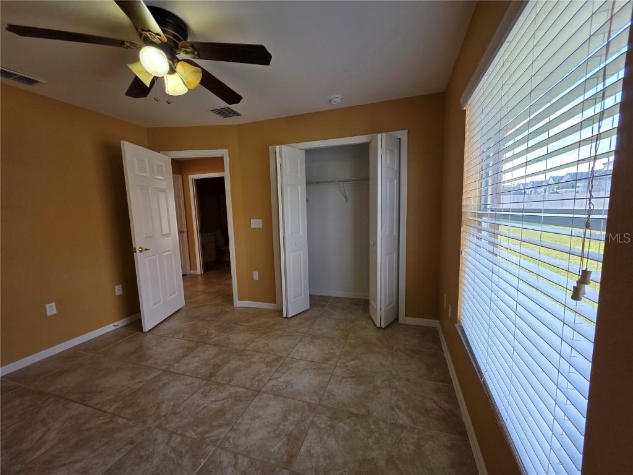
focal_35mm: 13
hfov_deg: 106.2
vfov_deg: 89.9
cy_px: 238
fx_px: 238
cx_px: 316
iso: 40
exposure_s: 1/120
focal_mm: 2.2
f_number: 1.9
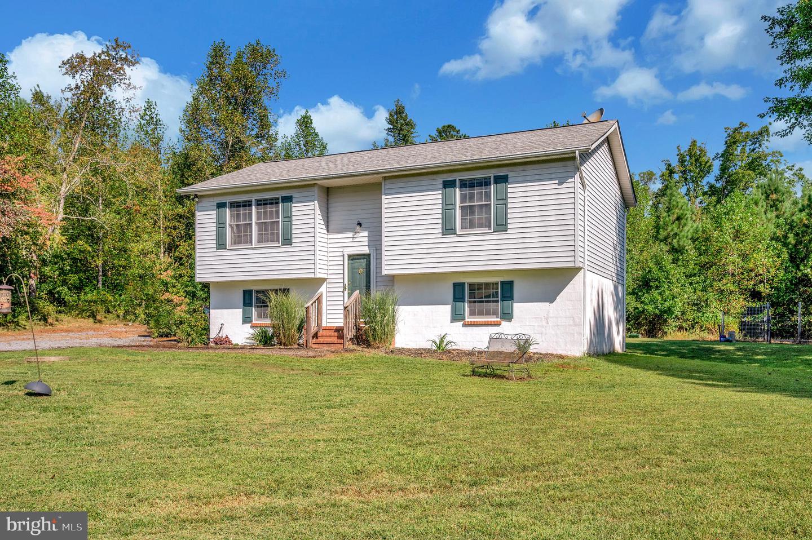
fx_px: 676
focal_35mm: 30
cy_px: 270
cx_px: 406
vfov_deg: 43.5
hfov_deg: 62.0
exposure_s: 1/500
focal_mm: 30
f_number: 8
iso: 100
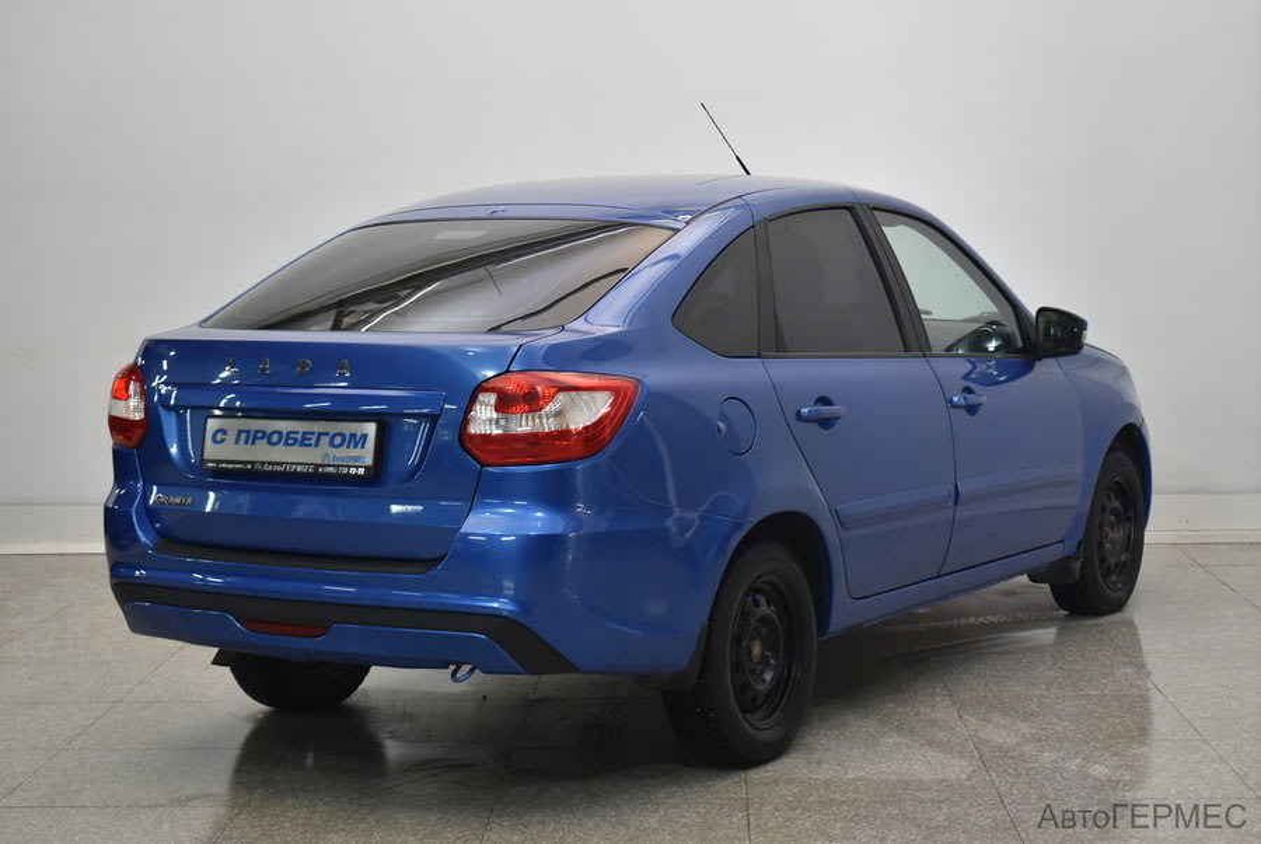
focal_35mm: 68
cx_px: 630
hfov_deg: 29.8
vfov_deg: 20.2
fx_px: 2367
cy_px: 422
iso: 720
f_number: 5
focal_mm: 45
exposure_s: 1/60
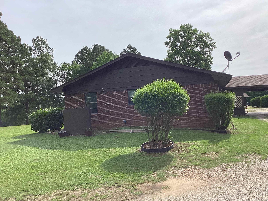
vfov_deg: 45.4
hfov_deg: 58.4
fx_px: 240
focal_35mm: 31
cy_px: 100
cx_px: 134
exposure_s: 1/1567
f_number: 2.4
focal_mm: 3.3
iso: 25
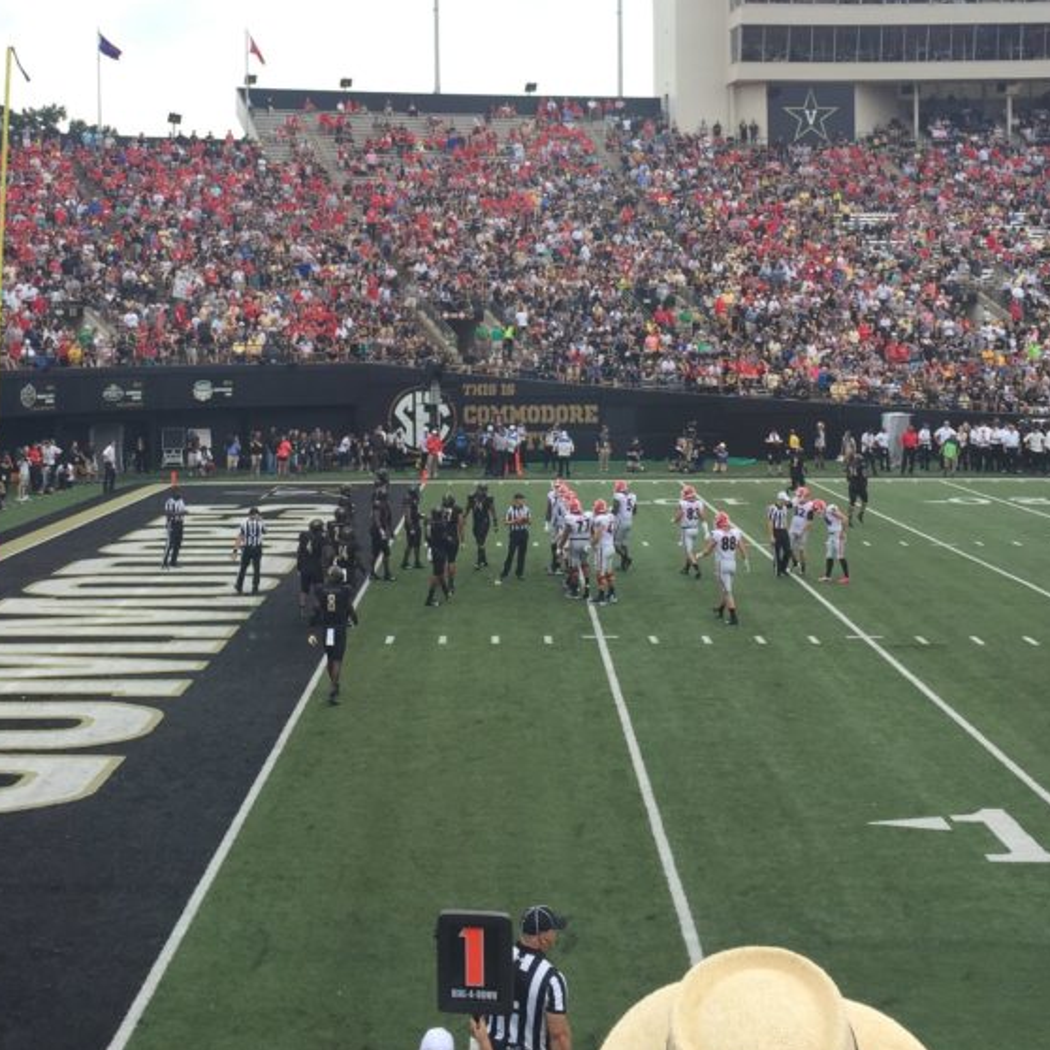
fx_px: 1613
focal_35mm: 47
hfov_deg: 35.9
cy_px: 290
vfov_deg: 35.4
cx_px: 427
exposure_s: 1/694
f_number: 2.2
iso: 32
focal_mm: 4.15
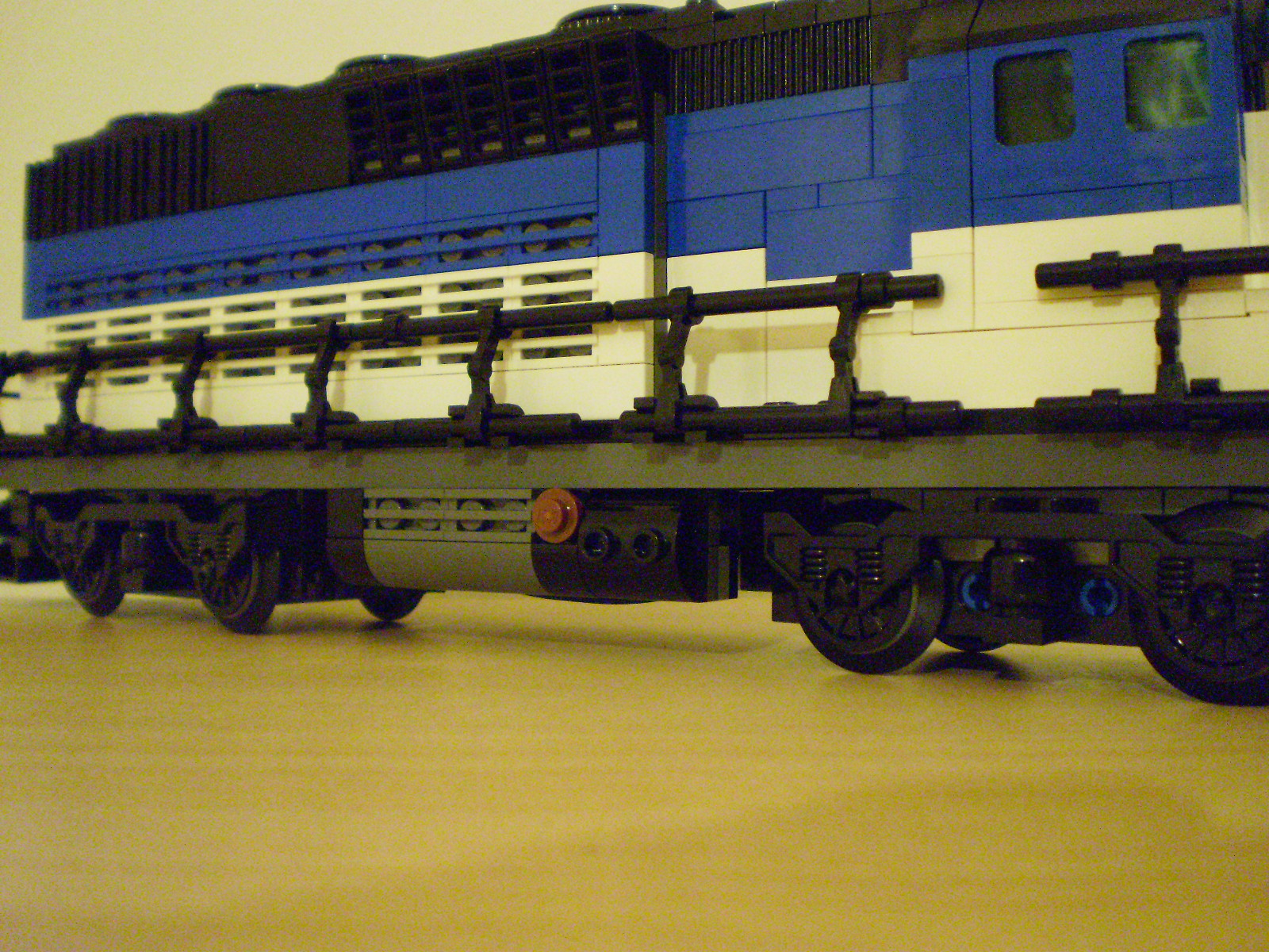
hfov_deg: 51.4
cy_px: 476
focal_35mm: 36
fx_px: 1320
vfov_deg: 39.7
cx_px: 634
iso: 1000
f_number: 3.1
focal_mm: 6.3
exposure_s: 1/8
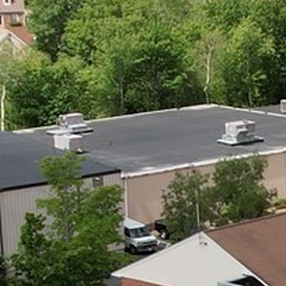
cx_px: 493
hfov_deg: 9.0
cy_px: 403
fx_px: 1757
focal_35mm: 188
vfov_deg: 9.1
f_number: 2.8
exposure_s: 1/250
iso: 130
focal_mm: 8.38
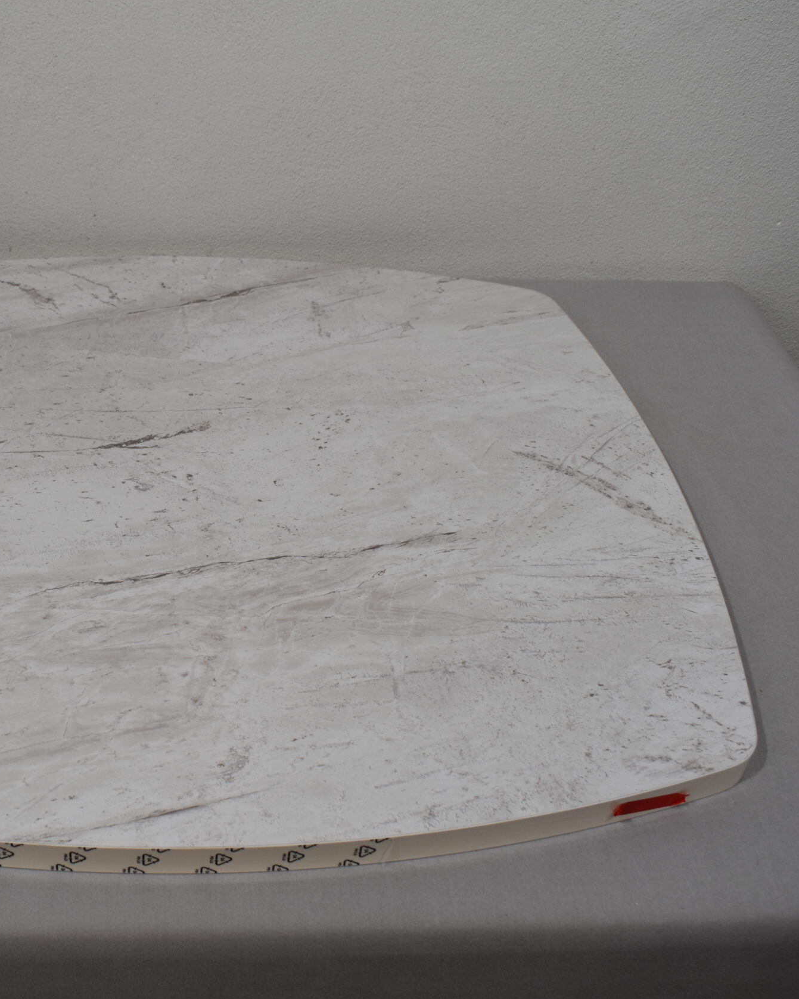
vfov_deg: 42.9
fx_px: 1271
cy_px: 491
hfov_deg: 34.0
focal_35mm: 43
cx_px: 182
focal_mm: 20
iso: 250
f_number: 5.6
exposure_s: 1/125
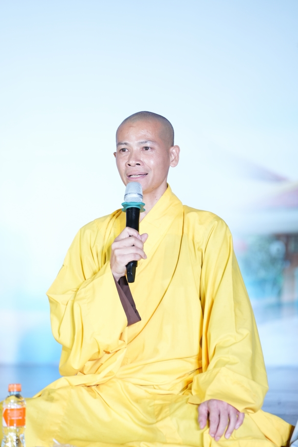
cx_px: 138
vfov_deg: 12.2
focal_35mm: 168
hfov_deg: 8.2
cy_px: 236
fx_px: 2087
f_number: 2.8
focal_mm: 150
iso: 1000
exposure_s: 1/160
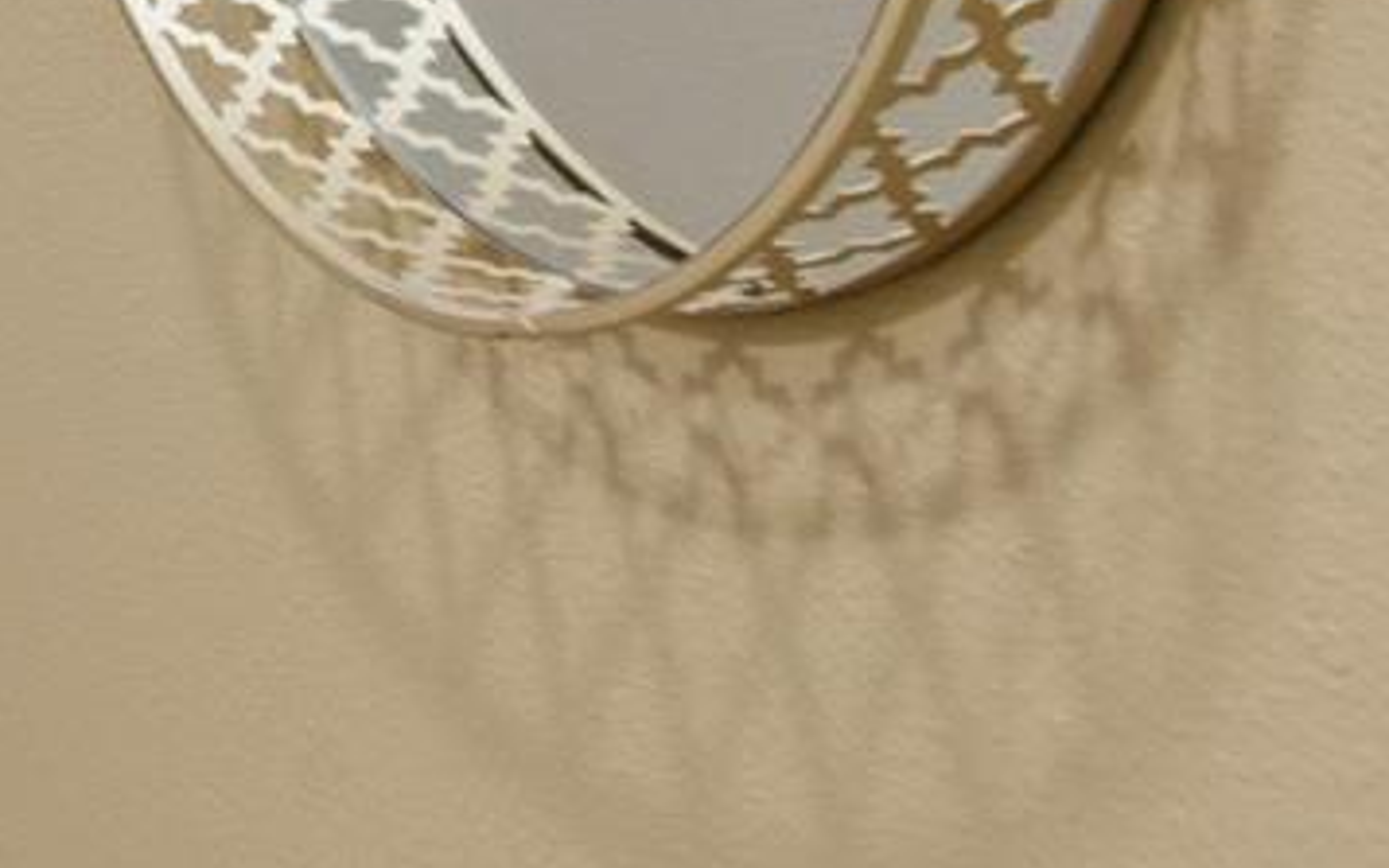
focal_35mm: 73
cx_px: -1280
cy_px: -537
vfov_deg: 15.9
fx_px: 2763
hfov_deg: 19.2
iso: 125
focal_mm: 16
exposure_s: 1/5
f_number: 9
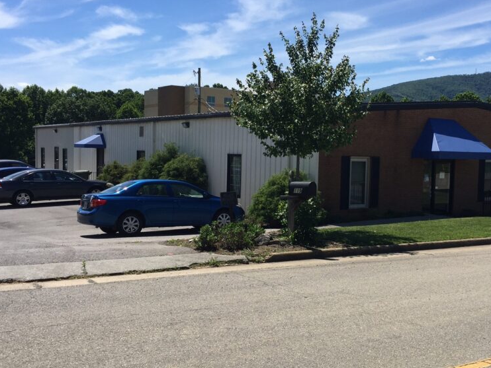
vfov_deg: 36.0
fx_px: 568
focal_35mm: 40
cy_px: 189
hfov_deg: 46.4
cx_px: 304
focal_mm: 4.15
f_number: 2.2
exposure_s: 1/2326
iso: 32
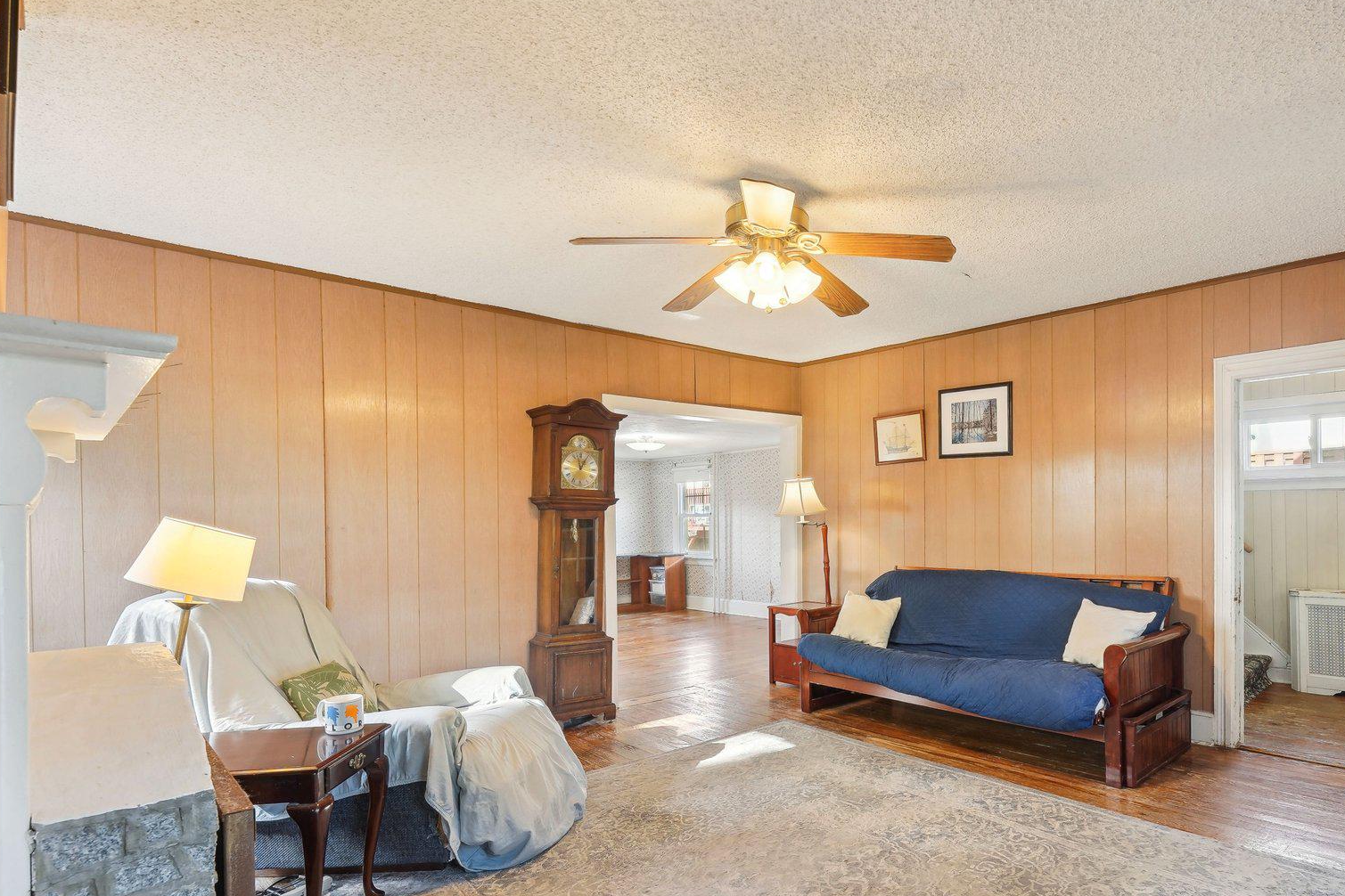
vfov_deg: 63.9
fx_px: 710
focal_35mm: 19
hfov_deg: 84.8
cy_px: 542
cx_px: 858
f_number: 8
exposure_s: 1/13
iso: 500
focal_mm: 14
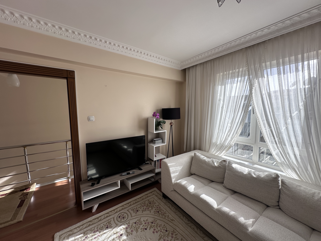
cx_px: 160
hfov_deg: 102.1
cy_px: 120
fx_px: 130
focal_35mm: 14
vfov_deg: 85.7
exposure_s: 1/388
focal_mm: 2.22
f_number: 2.2
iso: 40
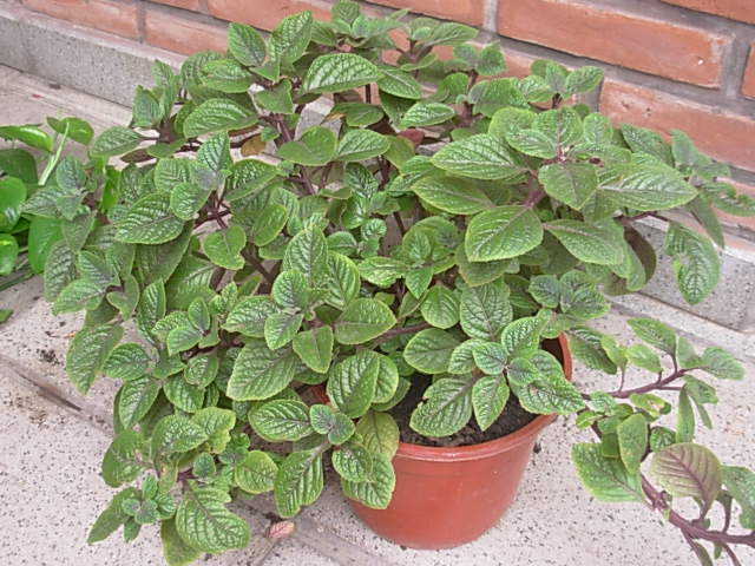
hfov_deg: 42.1
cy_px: 283
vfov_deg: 32.2
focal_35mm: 45
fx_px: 981
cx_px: 378
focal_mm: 7.5
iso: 50
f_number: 3.1
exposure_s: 1/58.7
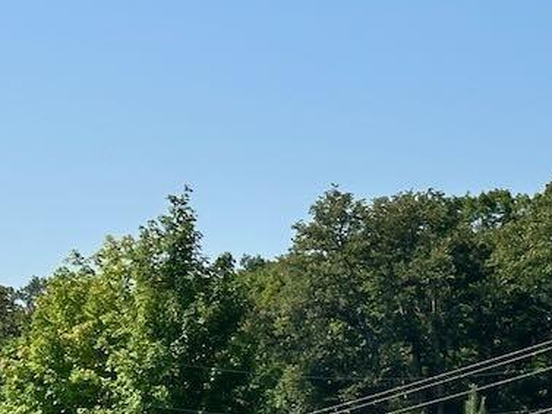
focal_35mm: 163
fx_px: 2600
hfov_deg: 12.1
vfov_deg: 9.0
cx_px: 186
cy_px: 462
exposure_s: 1/5263
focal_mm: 6.86
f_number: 1.78
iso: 64
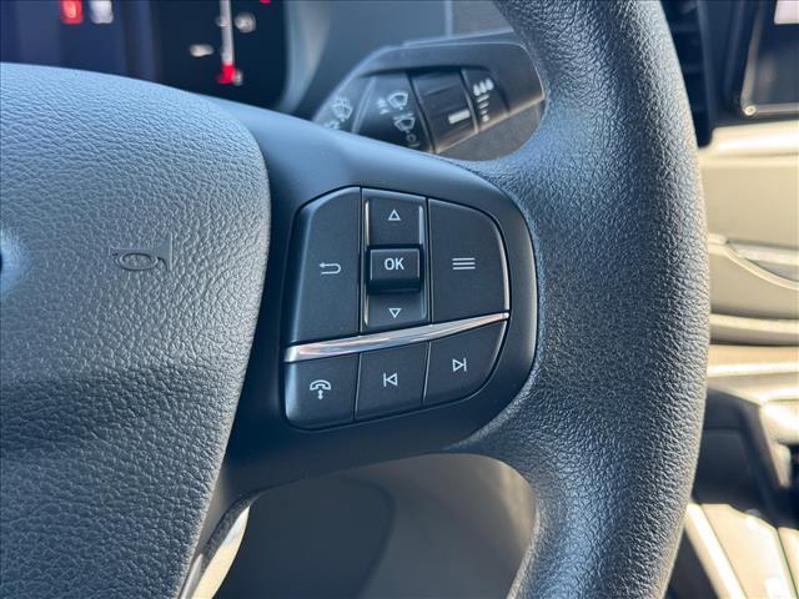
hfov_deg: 39.7
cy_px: 300
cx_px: 400
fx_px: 1108
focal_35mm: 48
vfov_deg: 30.3
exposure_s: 1/60
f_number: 1.78
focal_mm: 6.76
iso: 100
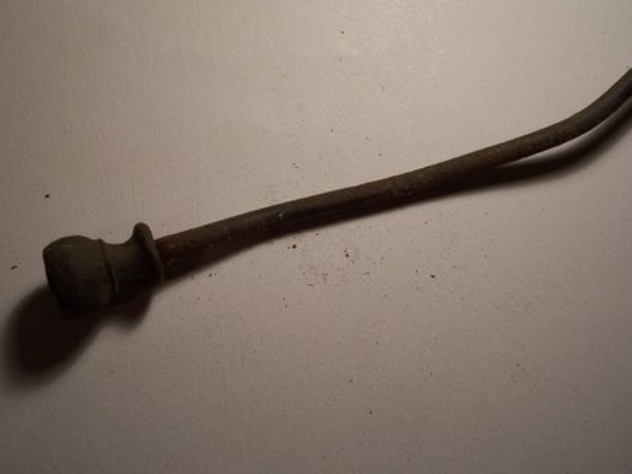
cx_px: 296
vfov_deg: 36.8
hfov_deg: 47.8
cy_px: 237
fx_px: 712
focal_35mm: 39
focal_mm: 5.6
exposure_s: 1/180
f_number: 2.7
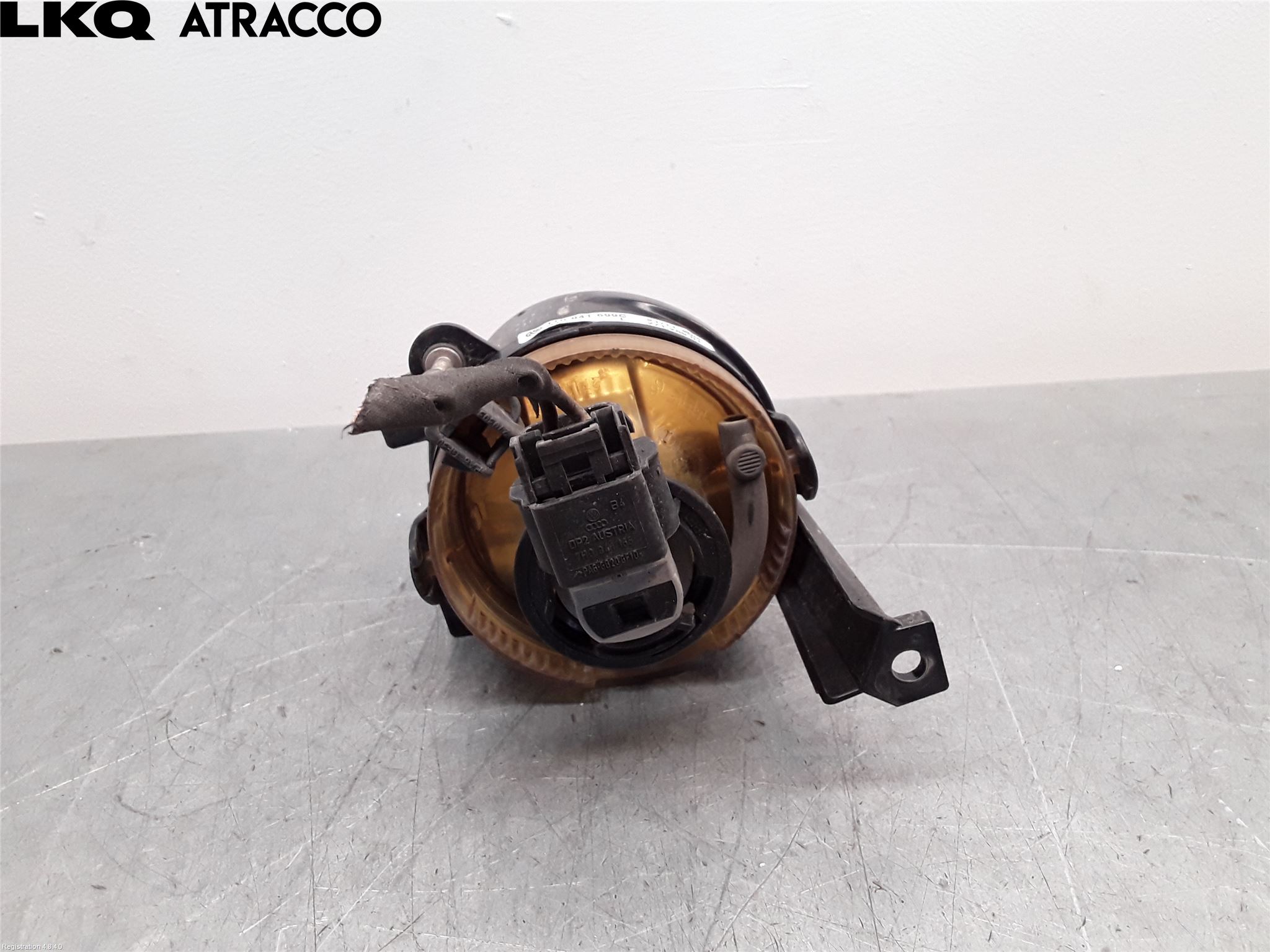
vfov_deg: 49.7
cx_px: 635
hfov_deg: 63.4
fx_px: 1027
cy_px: 476
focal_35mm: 28
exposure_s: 1/100
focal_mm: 2.91
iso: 100
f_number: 1.9
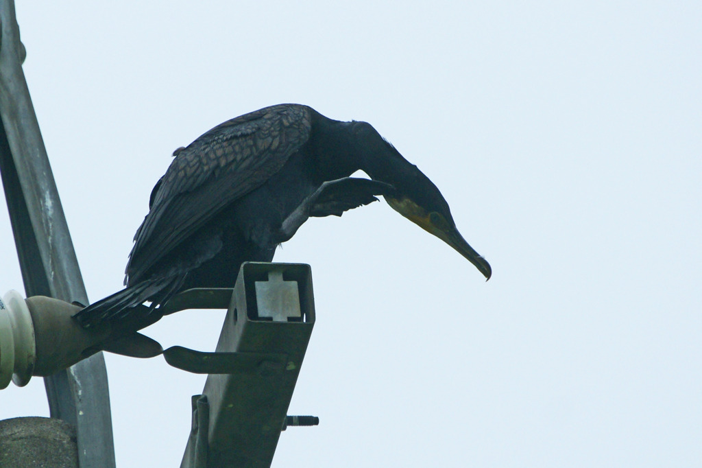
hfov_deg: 3.4
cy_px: 234
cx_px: 351
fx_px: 11696
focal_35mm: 600
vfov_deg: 2.3
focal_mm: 400
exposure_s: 1/2000
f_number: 6.3
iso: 200
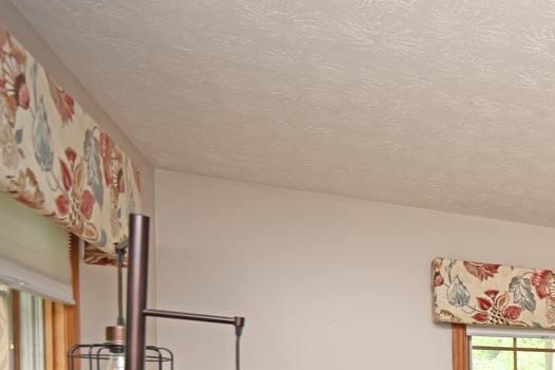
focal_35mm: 40
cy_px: 415
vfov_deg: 29.8
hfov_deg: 33.4
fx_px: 617
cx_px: 742
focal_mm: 14
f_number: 4
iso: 200
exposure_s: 1/60
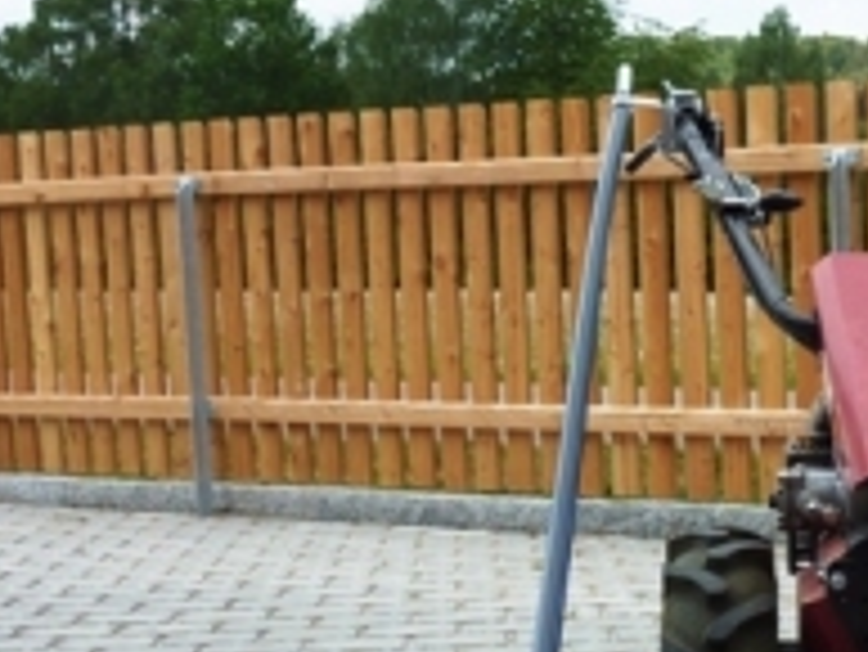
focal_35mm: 93
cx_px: 895
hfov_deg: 20.3
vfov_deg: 15.7
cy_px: 603
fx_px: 2333
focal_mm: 6.5
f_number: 4
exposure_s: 1/320
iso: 80
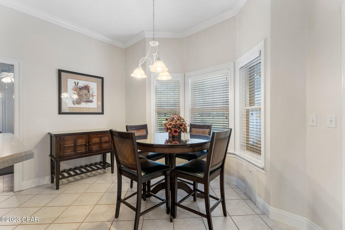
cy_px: 115
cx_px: 172
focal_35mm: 16
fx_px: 151
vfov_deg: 74.4
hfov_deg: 97.5
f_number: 8
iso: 640
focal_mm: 15.8
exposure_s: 1/15
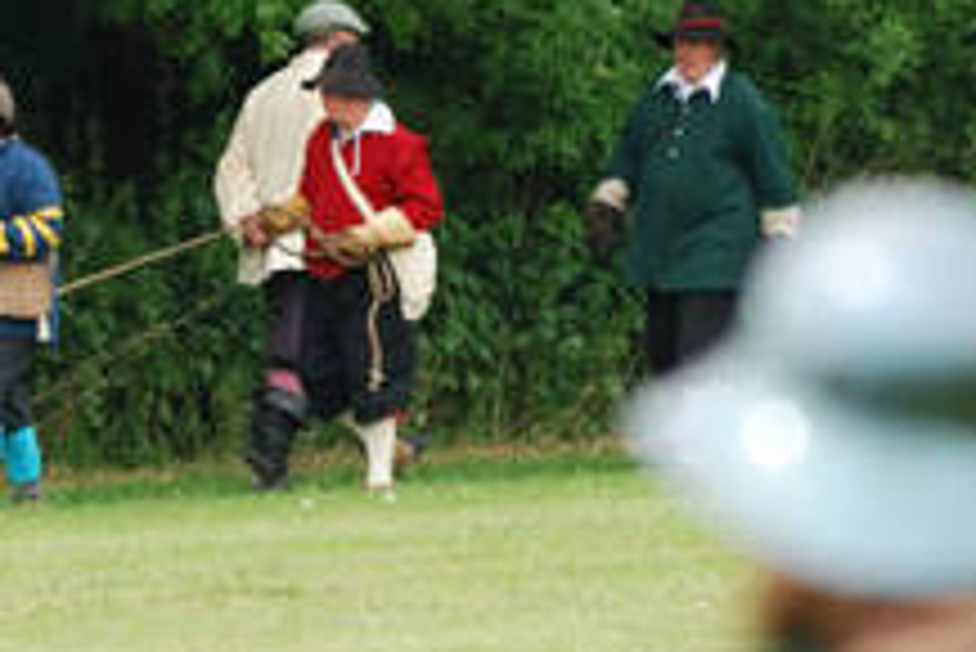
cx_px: 351
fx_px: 52493
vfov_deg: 0.7
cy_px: 76
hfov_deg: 1.1
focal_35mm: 1935
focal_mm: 400
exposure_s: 1/500
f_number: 5.6
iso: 450
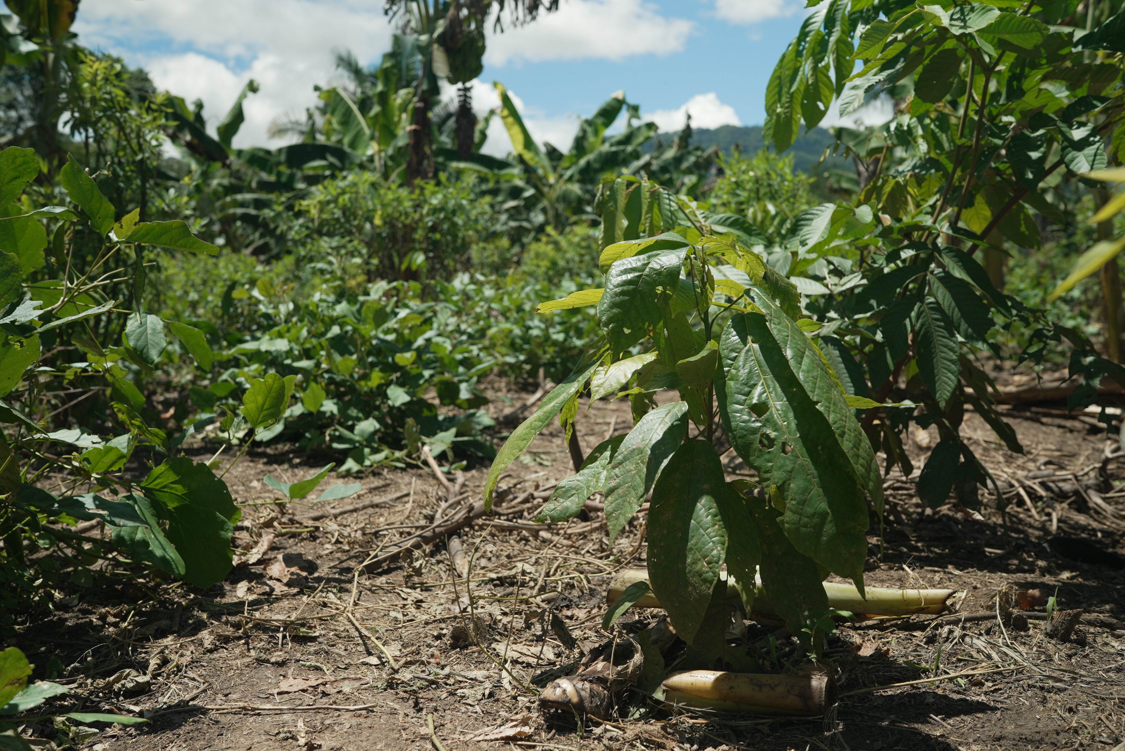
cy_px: 376
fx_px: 1094
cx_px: 562
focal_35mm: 35
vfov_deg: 37.9
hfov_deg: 54.4
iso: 400
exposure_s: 1/200
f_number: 4.5
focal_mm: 35
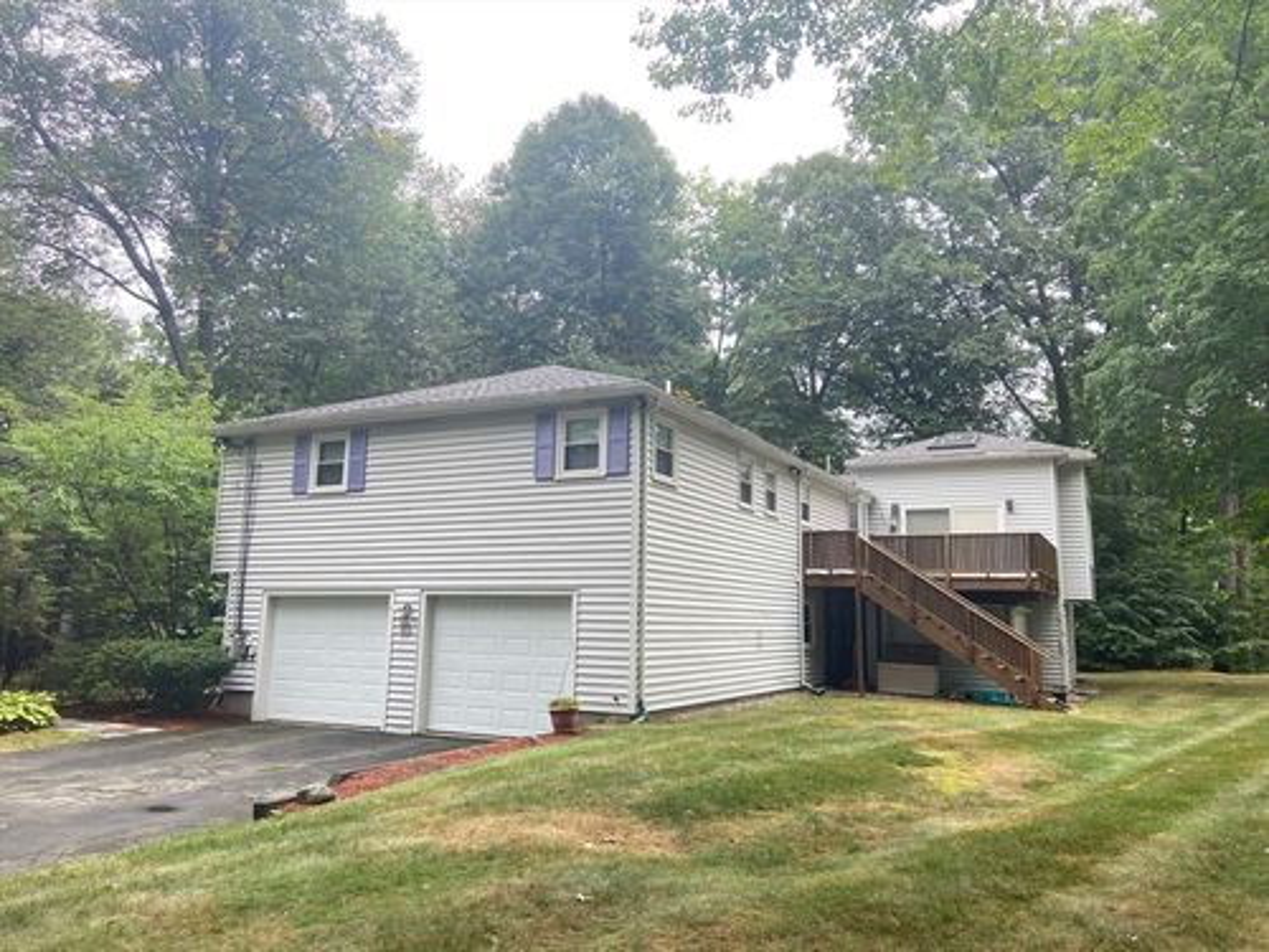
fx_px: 953
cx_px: 634
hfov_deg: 67.3
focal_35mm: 26
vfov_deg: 53.1
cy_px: 476
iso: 32
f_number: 1.8
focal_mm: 4.25
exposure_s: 1/349
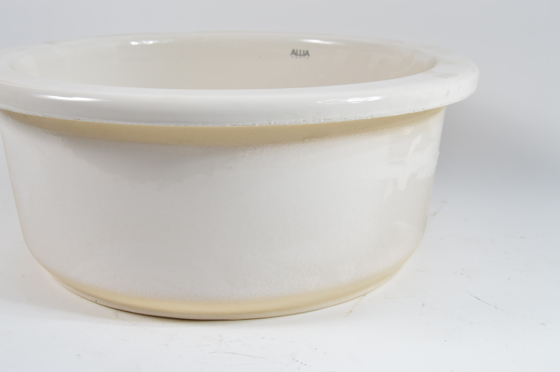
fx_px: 746
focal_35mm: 48
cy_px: 186
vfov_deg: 28.0
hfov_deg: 41.1
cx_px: 280
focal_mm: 32
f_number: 8
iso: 100
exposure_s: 1/80
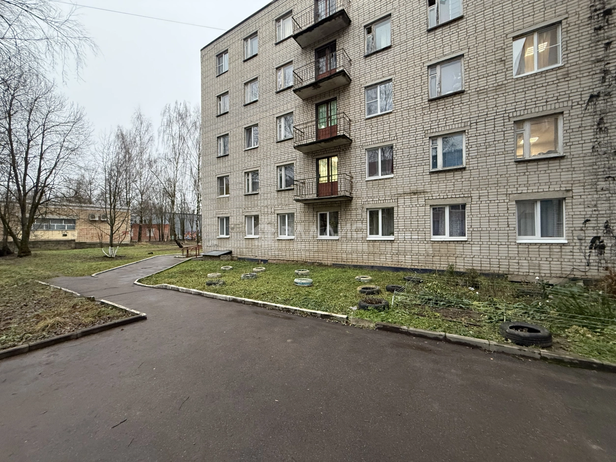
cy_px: 231
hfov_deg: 102.1
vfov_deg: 85.7
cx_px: 308
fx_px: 249
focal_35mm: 14
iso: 320
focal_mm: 2.22
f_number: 2.2
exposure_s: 1/100
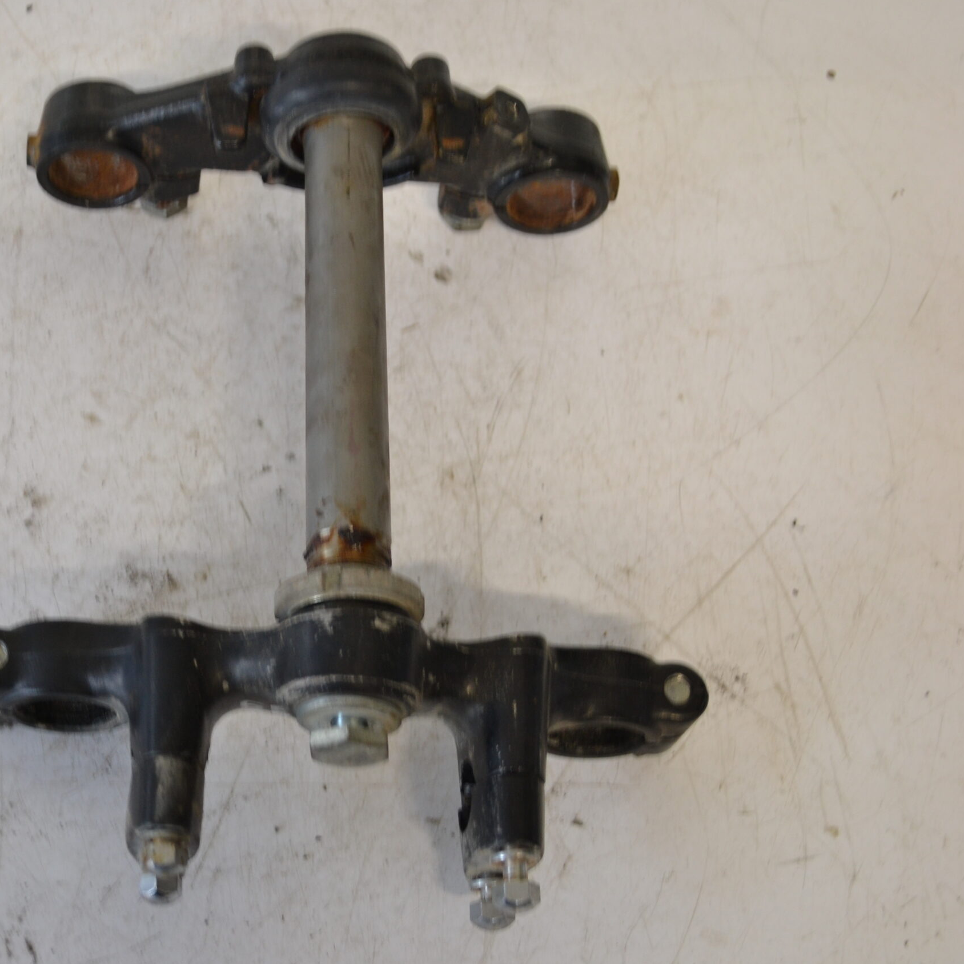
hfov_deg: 29.1
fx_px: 1827
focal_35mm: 58
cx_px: 236
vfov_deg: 29.6
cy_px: 480
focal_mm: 30
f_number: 4.5
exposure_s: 1/30
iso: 400
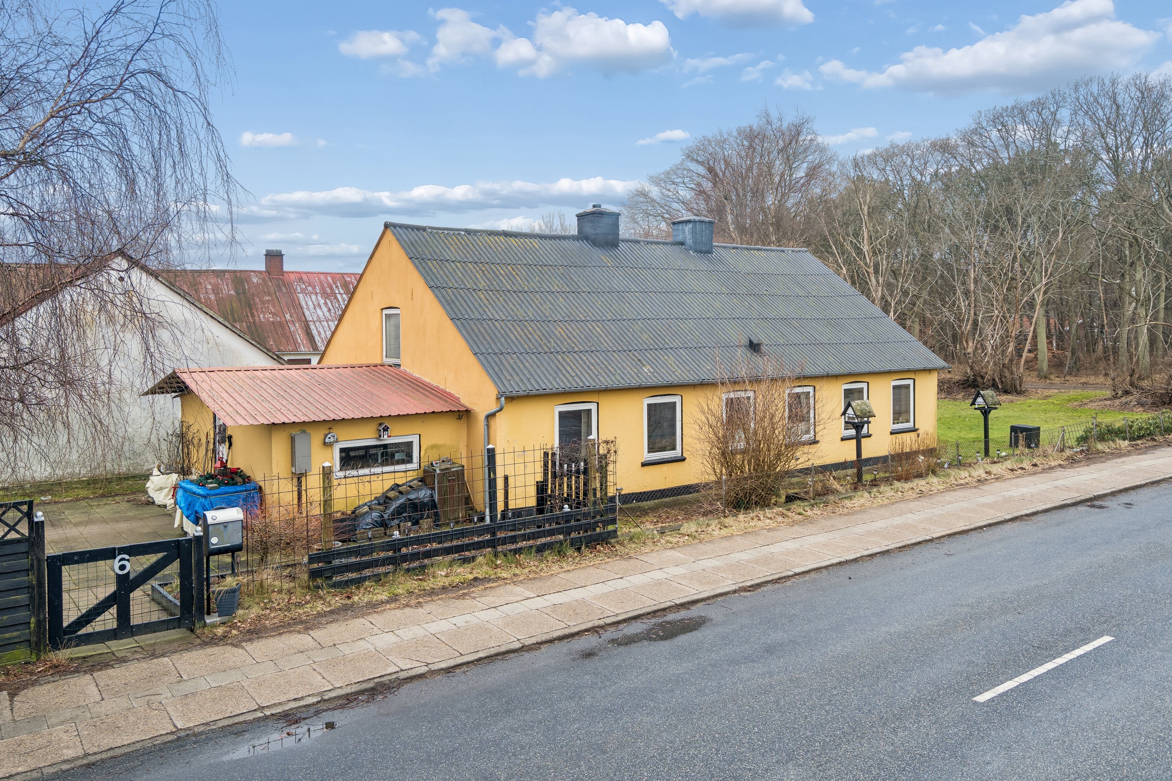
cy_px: 390
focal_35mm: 24
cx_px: 586
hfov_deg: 73.7
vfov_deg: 53.1
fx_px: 781
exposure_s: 1/160
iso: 160
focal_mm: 24
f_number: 4
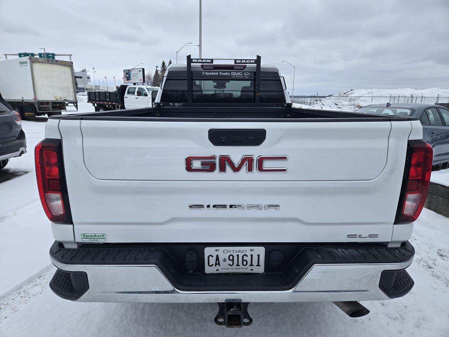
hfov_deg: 73.9
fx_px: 298
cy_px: 168
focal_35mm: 23
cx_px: 224
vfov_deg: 58.9
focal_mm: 5.4
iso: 25
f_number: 1.8
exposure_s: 1/2410
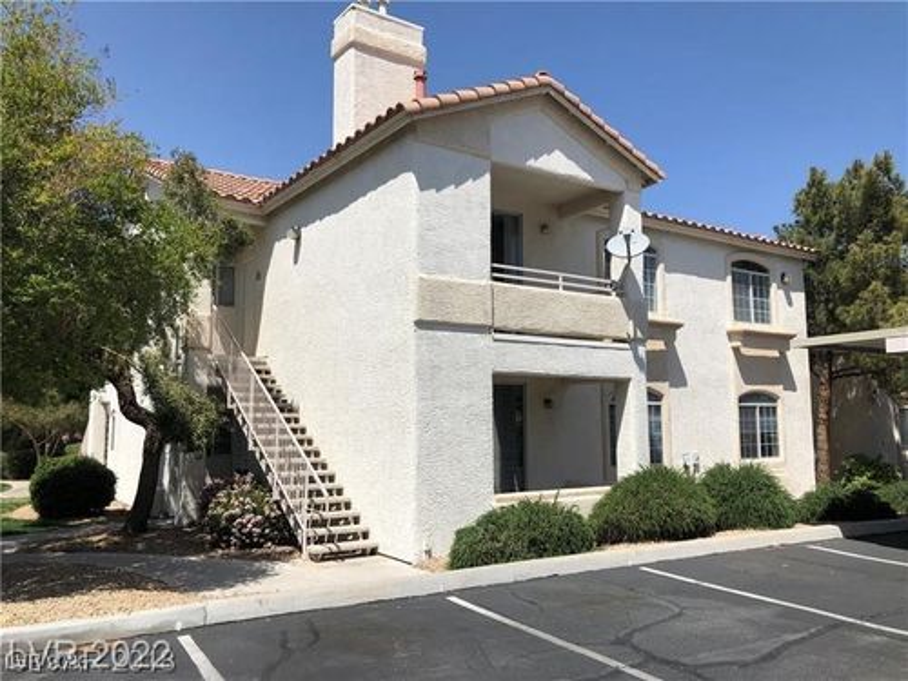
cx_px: 454
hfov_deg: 63.4
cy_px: 340
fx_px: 734
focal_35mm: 28
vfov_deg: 49.7
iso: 25
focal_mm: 3.99
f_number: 1.8
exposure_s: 1/3205
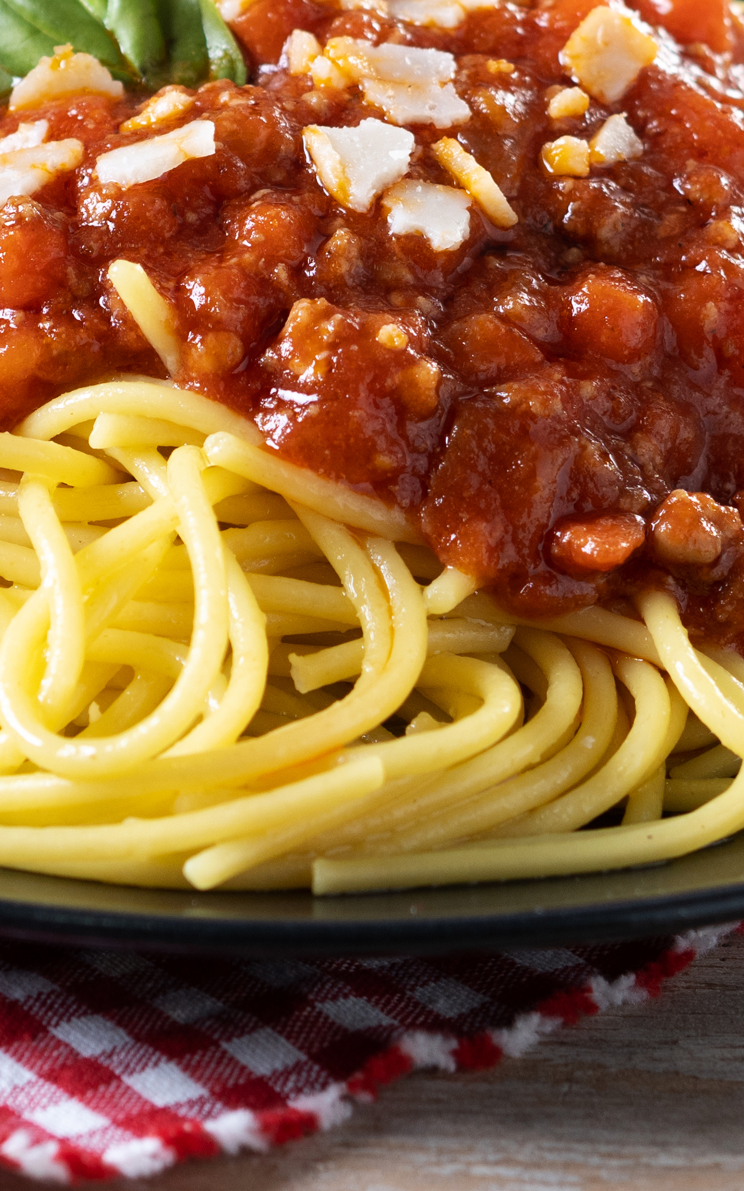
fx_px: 7559
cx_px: 183
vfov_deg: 9.0
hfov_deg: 5.6
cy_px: 427
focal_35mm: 233
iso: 125
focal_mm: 60
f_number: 4.5
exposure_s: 1/200
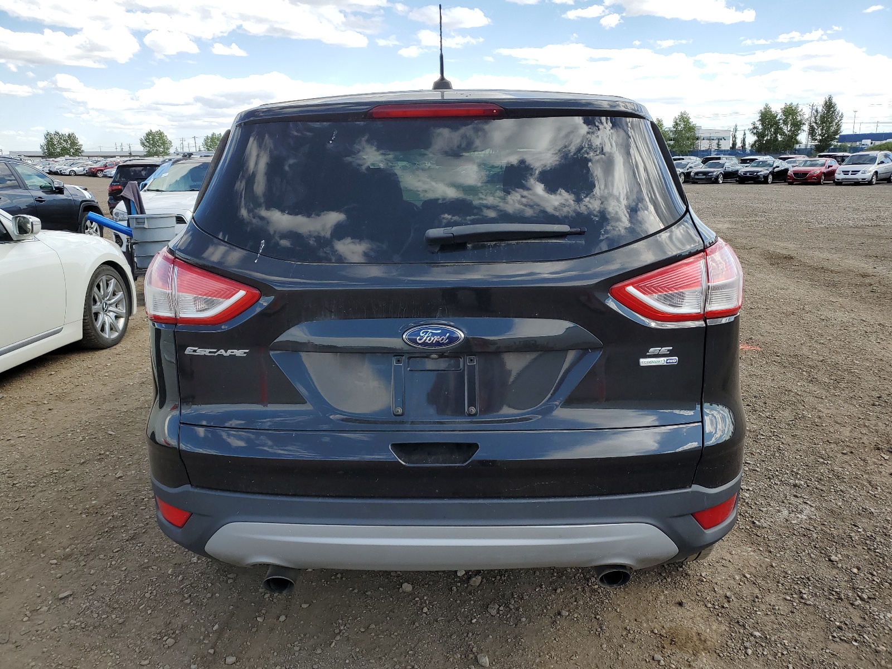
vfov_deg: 53.1
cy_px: 334
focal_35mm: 26
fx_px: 670
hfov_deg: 67.3
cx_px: 446
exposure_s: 1/1429
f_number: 1.5
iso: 50
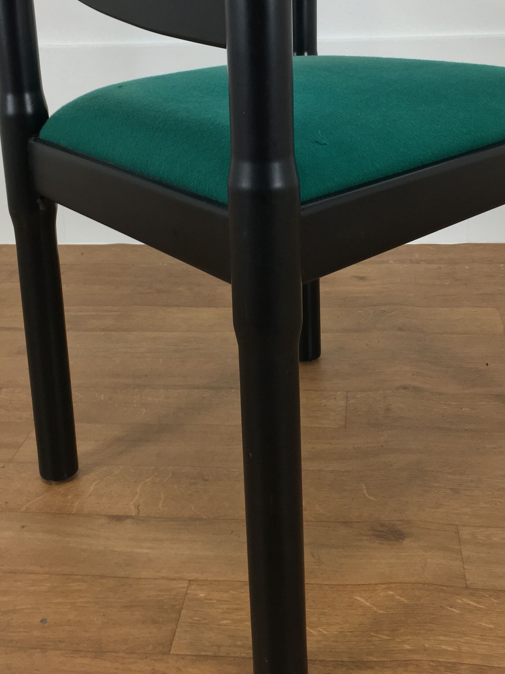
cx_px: 276
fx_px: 895
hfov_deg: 31.5
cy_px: 197
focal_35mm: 46
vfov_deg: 40.4
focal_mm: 4.15
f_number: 2.2
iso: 50
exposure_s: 1/33
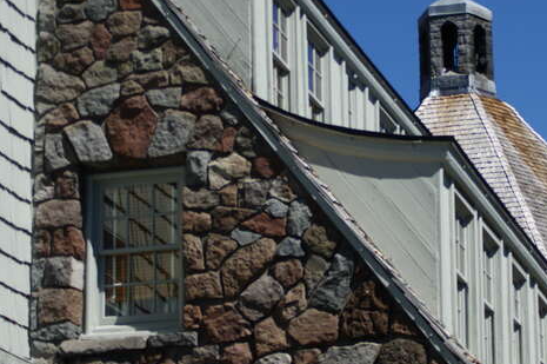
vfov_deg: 9.6
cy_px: 177
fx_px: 2153
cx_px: 355
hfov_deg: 14.5
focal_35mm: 142
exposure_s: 1/2000
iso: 100
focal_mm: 55
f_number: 4
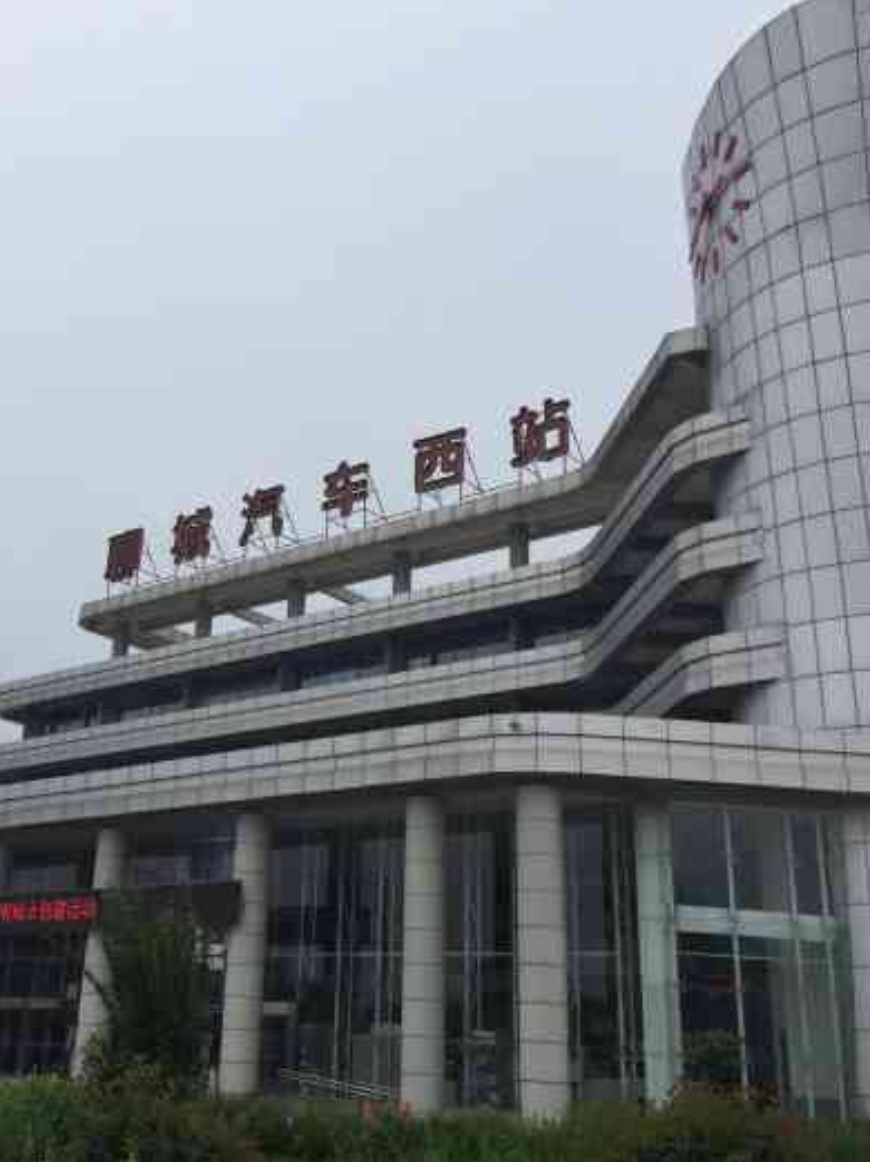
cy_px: 579
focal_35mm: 39
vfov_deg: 47.9
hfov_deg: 36.3
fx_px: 1309
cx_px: 277
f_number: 2.2
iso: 32
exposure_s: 1/2083
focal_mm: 4.15
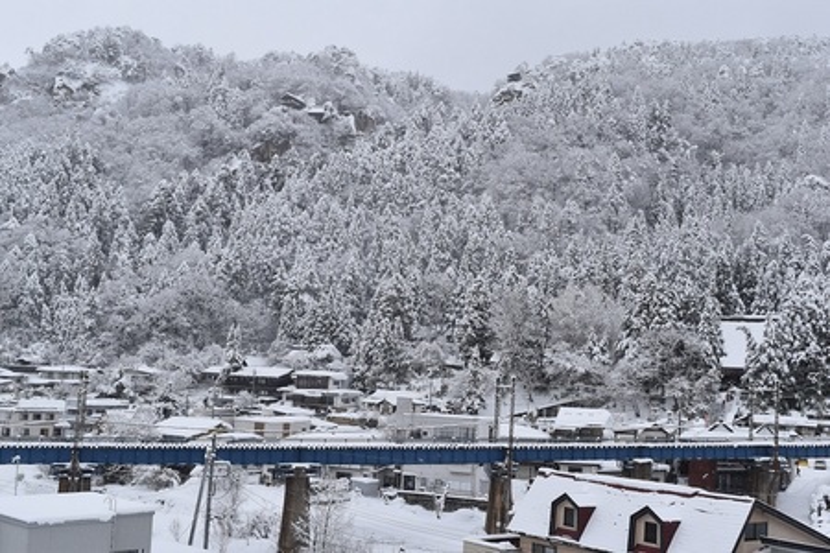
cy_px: 276
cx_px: 415
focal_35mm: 44
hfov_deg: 45.0
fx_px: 1003
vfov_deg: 30.8
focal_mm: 29
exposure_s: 1/400
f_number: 10
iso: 200
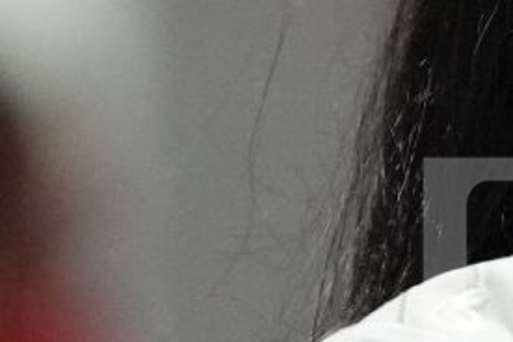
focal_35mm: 1960
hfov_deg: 1.1
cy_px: 327
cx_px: 1227
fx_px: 27928
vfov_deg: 0.7
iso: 8000
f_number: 2.8
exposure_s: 1/500
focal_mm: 200
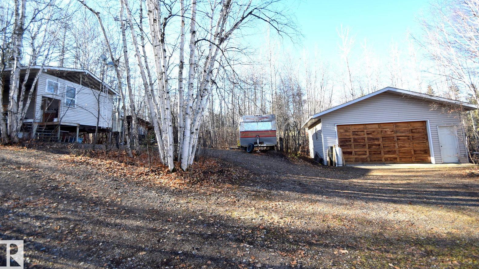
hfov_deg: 99.4
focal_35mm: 16
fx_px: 203
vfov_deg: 66.9
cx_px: 237
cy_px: 119
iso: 100
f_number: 5.6
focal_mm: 10
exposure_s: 1/125
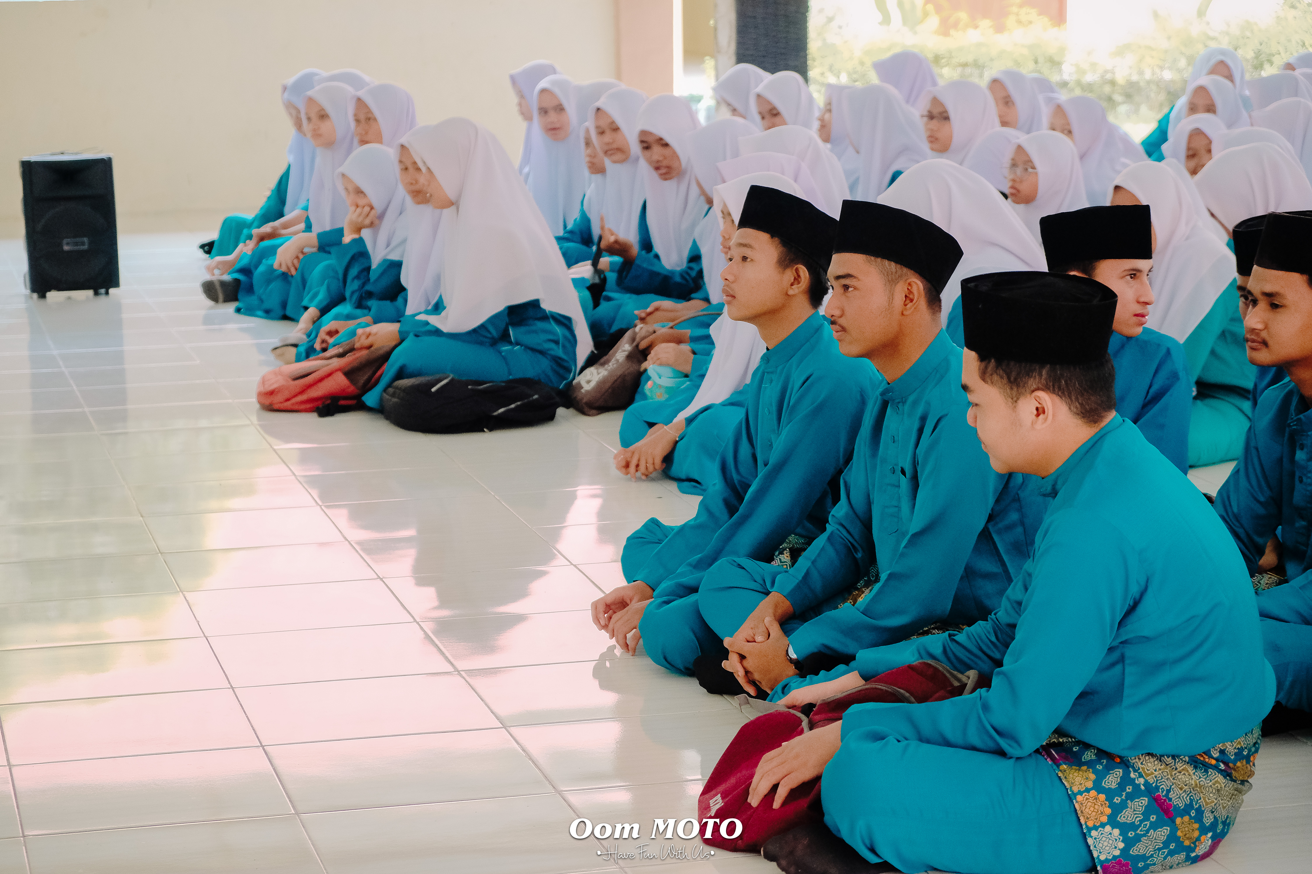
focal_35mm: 83
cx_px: 656
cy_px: 437
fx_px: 3025
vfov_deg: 16.5
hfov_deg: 24.5
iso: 2500
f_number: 4
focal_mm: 55
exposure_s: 1/160
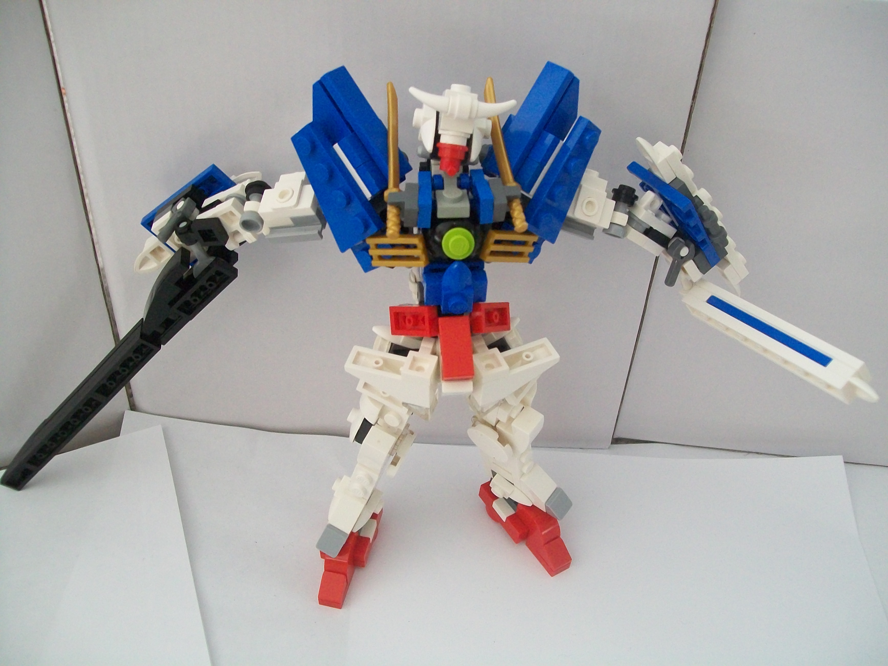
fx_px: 924
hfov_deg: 51.4
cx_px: 444
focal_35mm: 36
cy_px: 333
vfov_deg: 39.7
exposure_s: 1/40
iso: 160
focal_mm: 6
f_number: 2.7
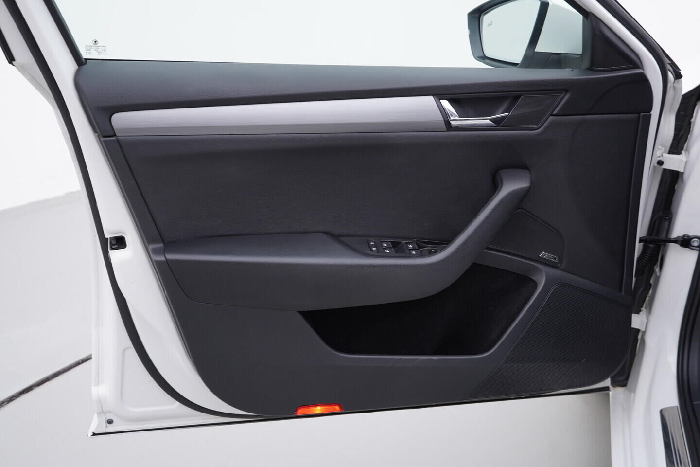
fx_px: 700
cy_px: 234
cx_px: 350
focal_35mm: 36
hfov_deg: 53.1
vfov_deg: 36.9
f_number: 3.2
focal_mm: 24
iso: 125
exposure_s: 1/50
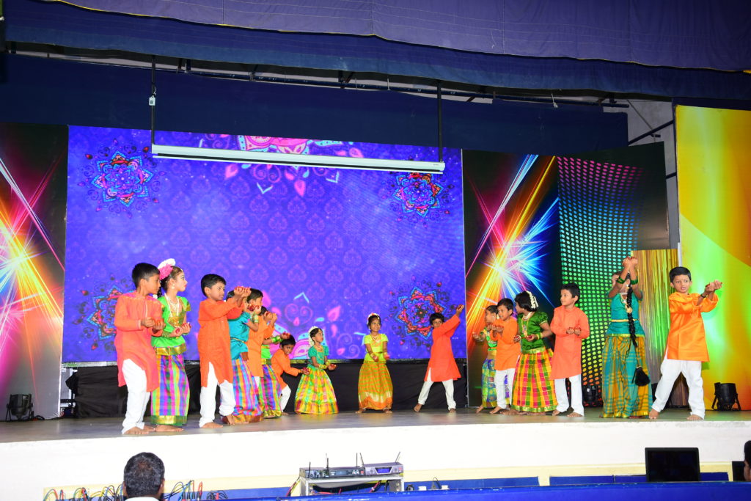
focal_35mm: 42
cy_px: 250
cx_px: 376
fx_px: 876
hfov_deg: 46.4
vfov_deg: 31.9
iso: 250
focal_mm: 28
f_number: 5.6
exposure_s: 1/80
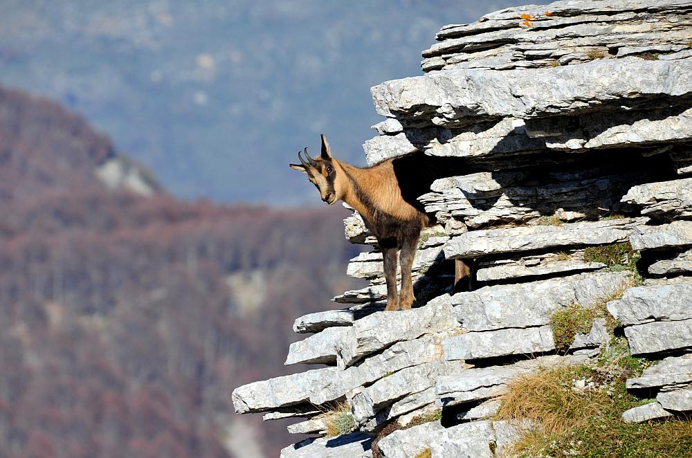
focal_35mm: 500
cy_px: 229
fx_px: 9590
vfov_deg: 2.7
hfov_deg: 4.1
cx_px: 346
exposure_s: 1/500
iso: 320
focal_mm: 500
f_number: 11
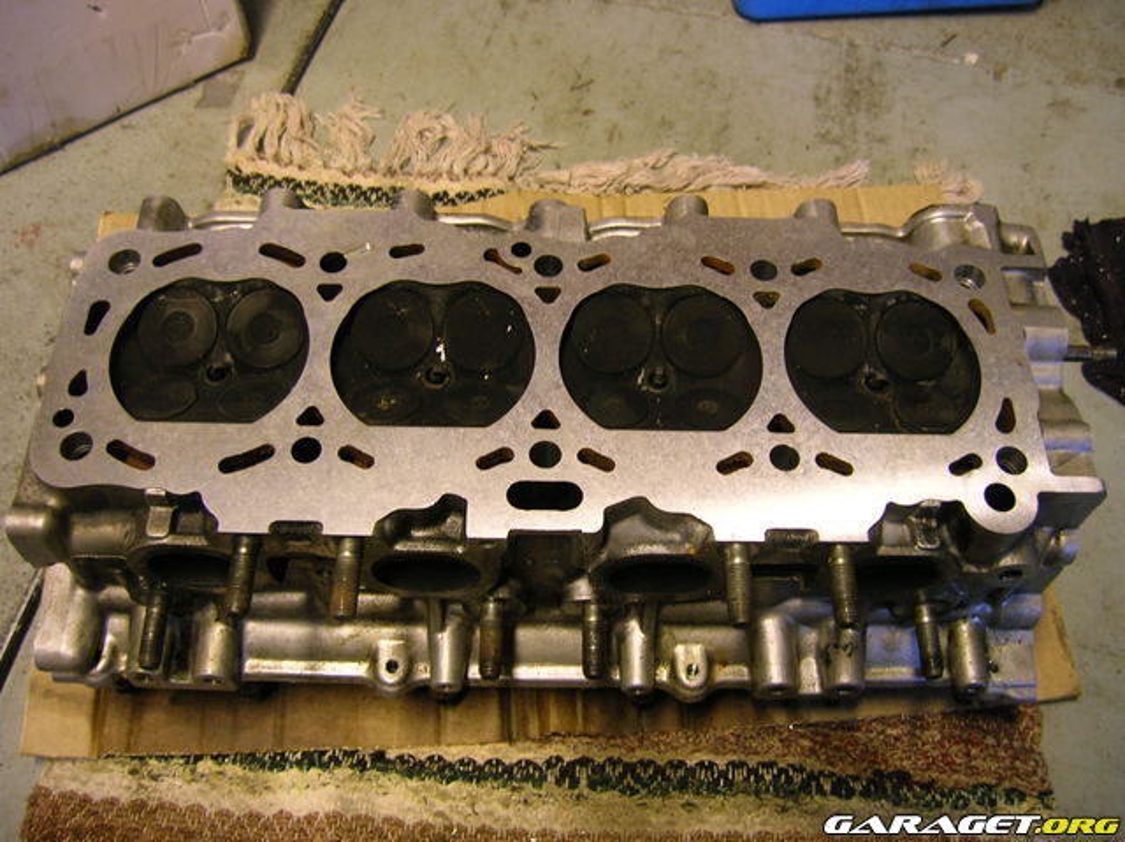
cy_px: 421
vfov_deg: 41.7
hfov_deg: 54.0
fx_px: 1104
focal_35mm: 34
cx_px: 562
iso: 72
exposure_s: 1/4.2
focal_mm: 5.7
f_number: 2.9
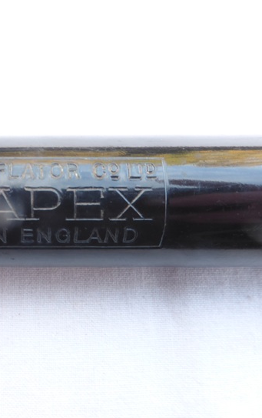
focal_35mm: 35
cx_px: 8
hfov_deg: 33.6
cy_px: 213
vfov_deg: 55.3
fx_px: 400
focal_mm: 4.3
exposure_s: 1/10
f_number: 5.6
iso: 100
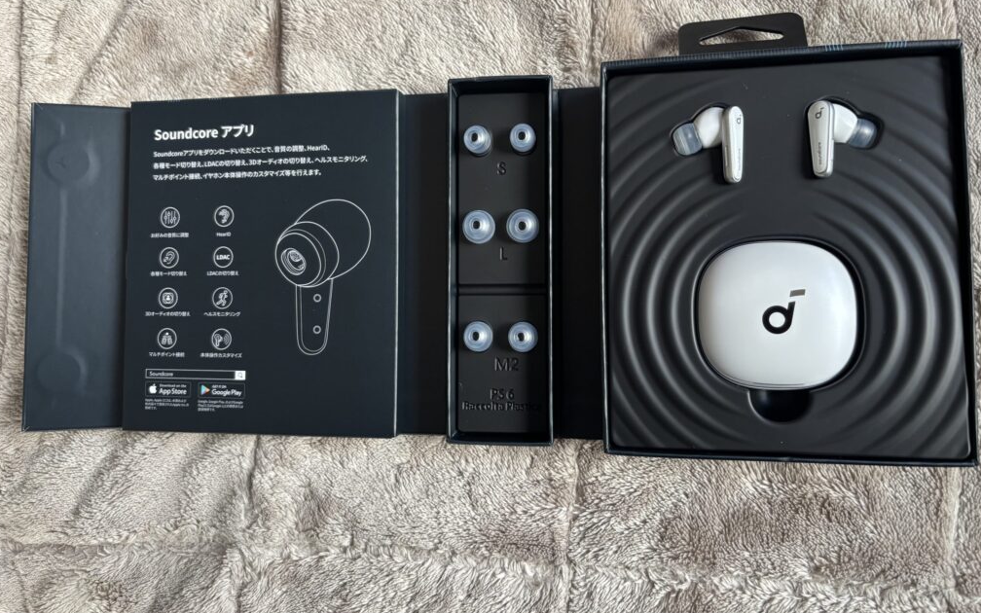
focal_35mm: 28
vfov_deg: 44.5
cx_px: 491
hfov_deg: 66.5
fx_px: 749
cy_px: 270
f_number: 1.6
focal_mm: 5.96
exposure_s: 1/60
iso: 200
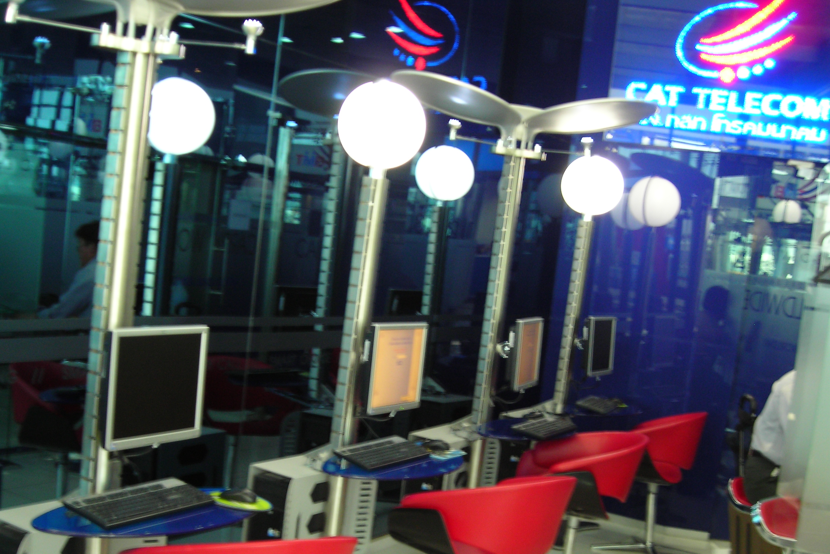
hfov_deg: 42.7
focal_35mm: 46
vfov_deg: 29.1
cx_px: 402
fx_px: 1061
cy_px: 355
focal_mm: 6.3
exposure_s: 1/4.2
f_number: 3.2
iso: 86
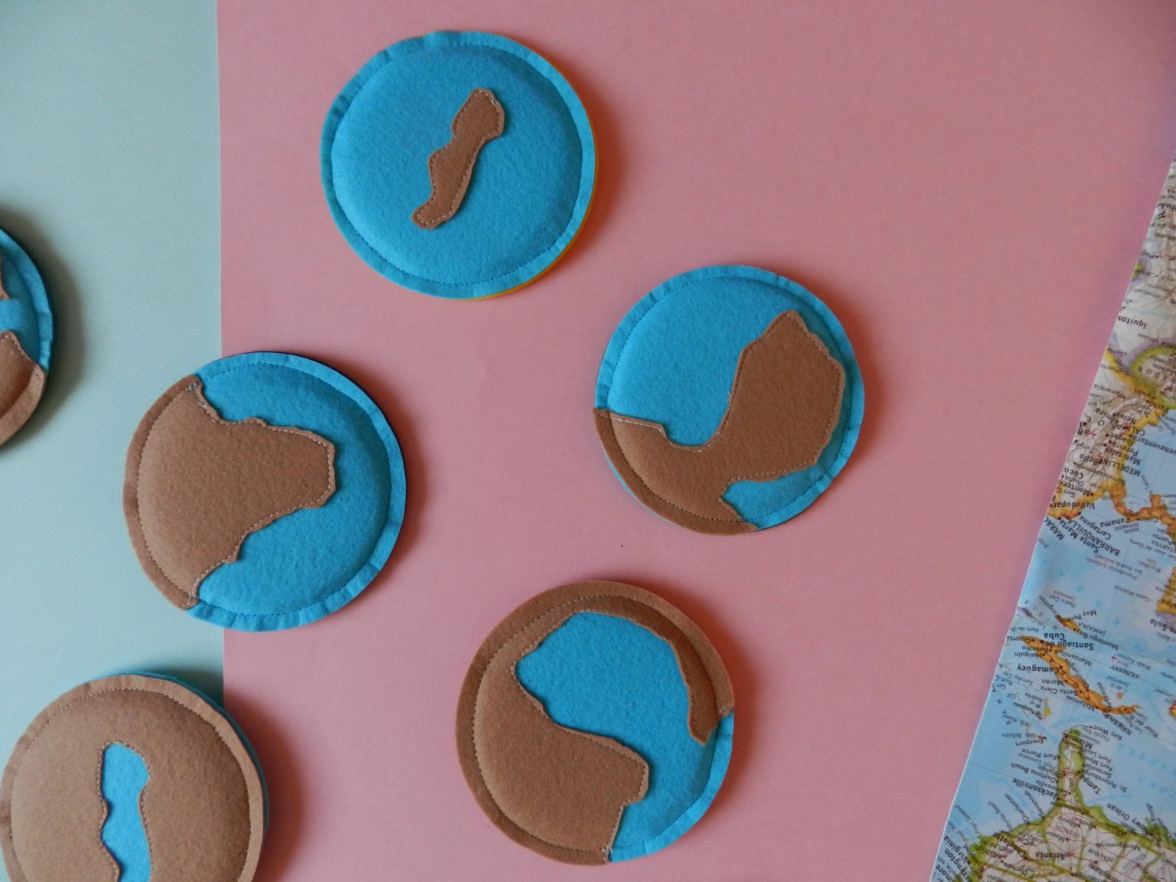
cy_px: 441
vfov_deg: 58.9
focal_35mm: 23
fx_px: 781
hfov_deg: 73.9
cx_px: 588
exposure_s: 1/50
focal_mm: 4
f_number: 3.4
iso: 400
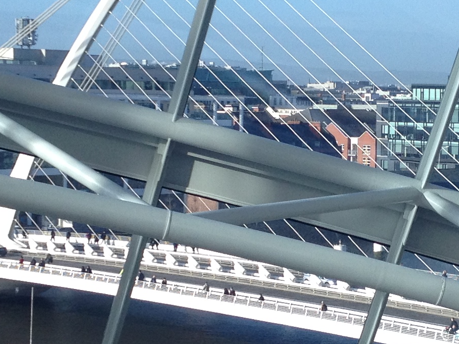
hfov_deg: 15.4
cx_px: 387
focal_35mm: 127
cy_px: 191
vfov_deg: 11.7
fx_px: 1684
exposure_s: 1/726
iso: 50
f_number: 2.4
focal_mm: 4.28
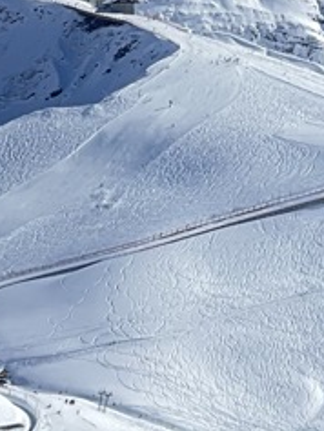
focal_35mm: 276
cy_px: -496
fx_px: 3441
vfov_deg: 6.9
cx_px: 561
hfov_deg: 5.3
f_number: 2.2
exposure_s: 1/1698
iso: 20
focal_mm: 7.5
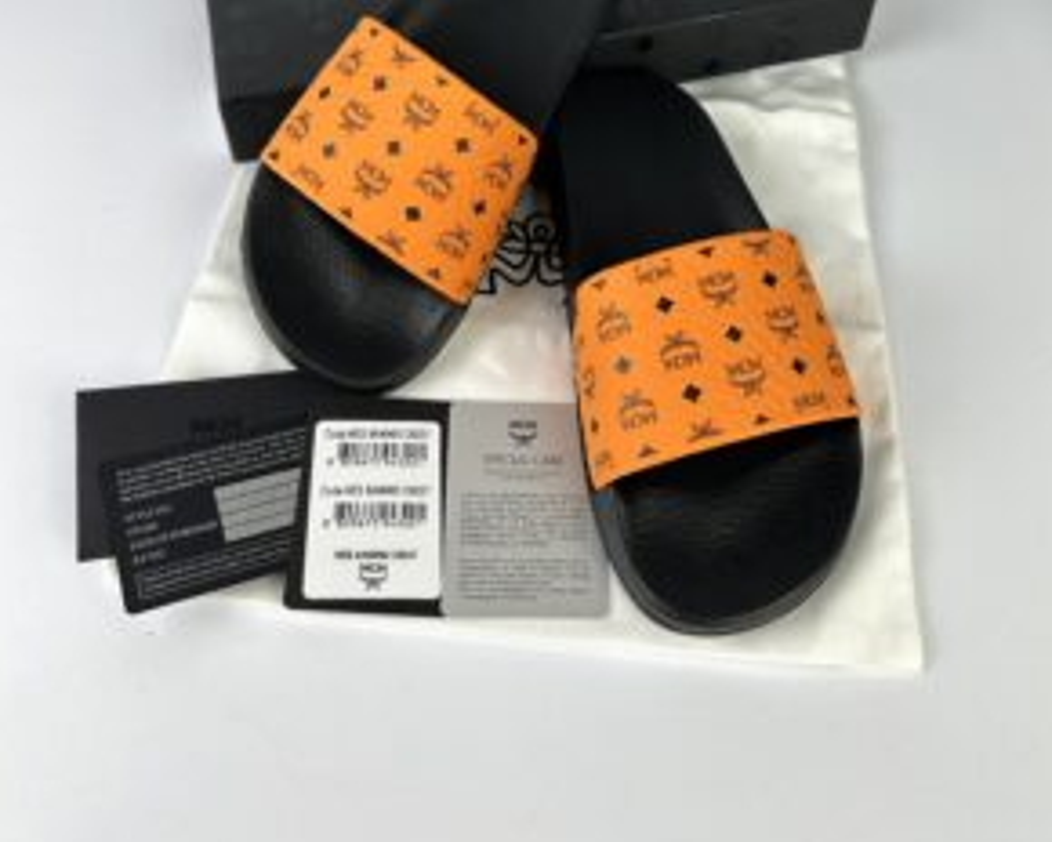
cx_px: 530
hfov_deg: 51.5
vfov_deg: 40.9
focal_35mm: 35
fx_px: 1090
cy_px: 200
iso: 32
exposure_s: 1/135
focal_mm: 5.7
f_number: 1.5
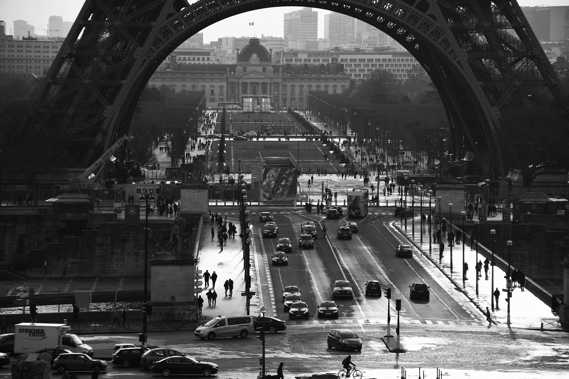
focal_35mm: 174
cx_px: 284
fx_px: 2750
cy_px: 190
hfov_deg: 11.8
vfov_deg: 7.9
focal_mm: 116
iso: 100
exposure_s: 1/640
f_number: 6.3
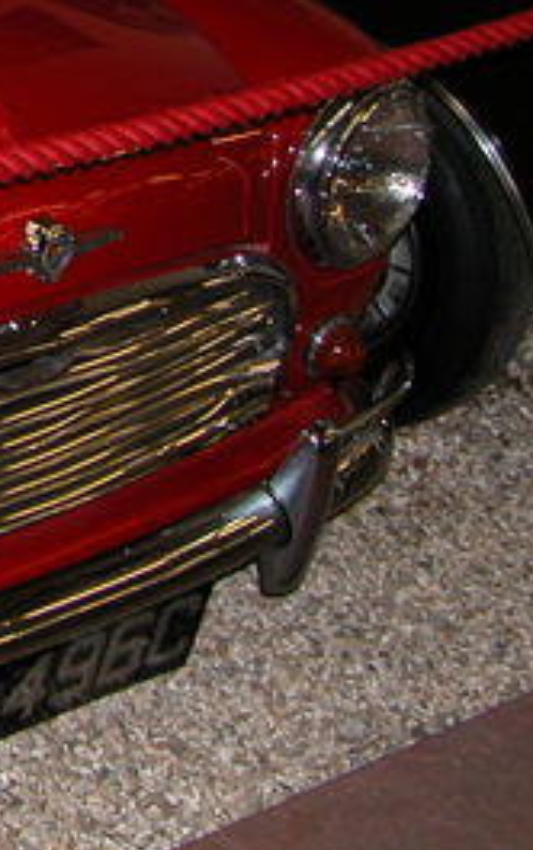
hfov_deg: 10.5
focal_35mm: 112
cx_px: -639
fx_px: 2599
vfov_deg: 18.3
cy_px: 90
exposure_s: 1/60
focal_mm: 8.9
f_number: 2.8
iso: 100
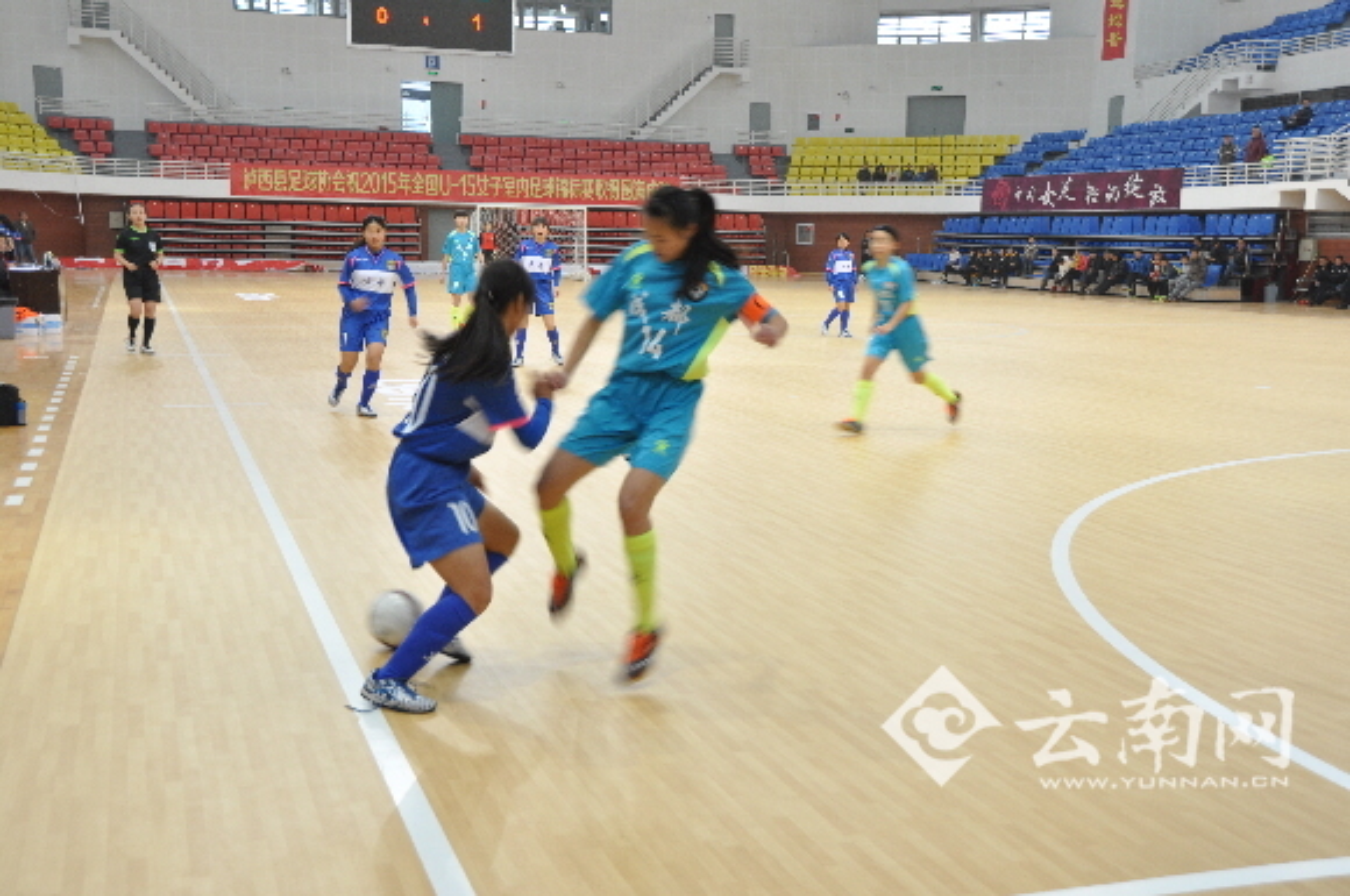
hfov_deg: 48.0
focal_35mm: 40
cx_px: 675
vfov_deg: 32.9
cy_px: 448
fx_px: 1517
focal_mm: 27
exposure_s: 1/40
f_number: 5
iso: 500
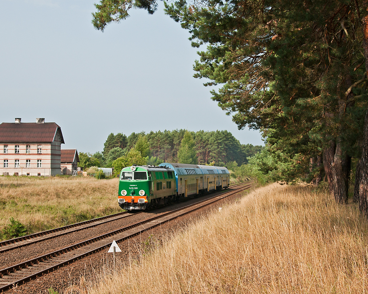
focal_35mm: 65
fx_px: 708
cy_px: 145
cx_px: 194
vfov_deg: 23.5
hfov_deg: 29.1
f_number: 7.1
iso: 250
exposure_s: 1/500
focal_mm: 38
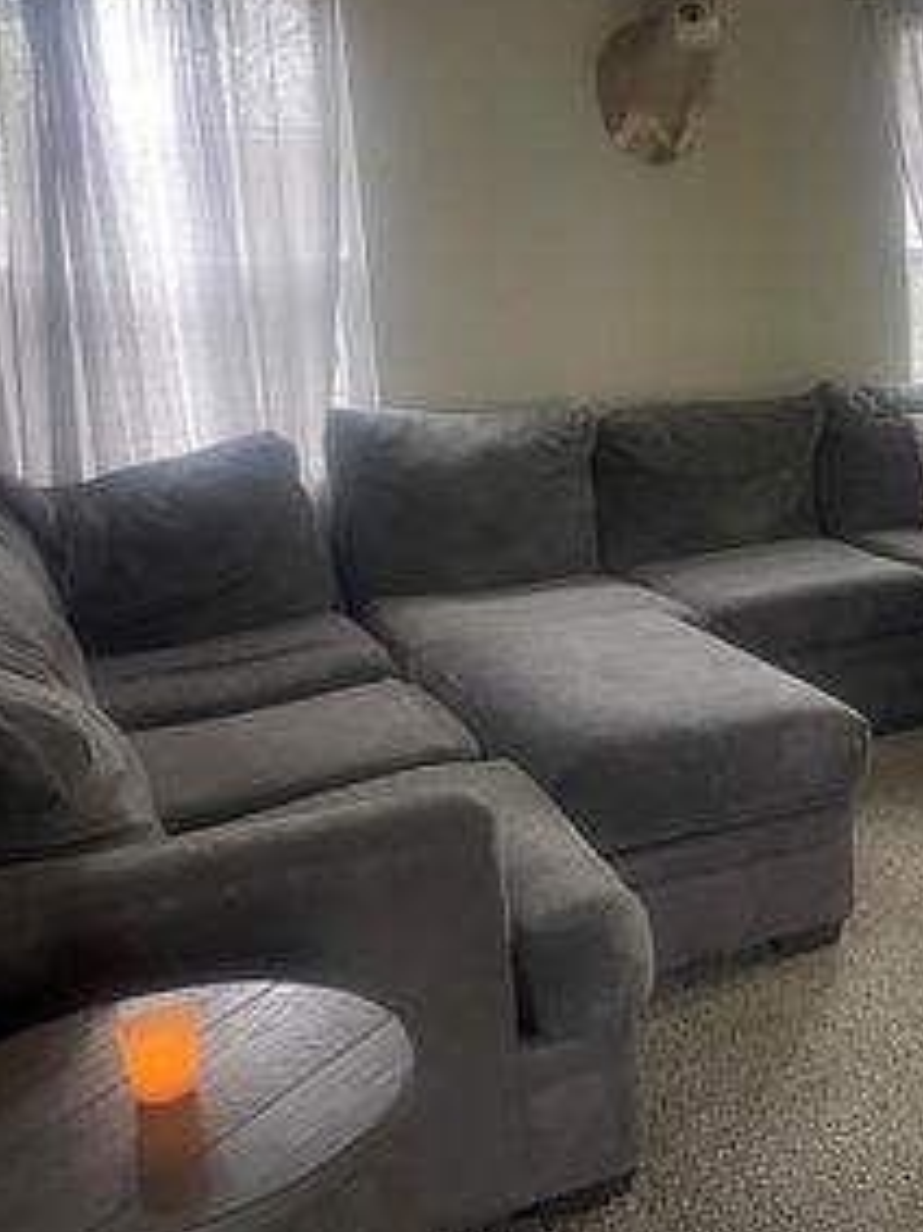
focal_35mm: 46
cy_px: 546
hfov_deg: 28.8
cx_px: 993
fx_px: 1637
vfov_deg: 41.2
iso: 160
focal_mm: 4.2
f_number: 1.6
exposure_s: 1/60
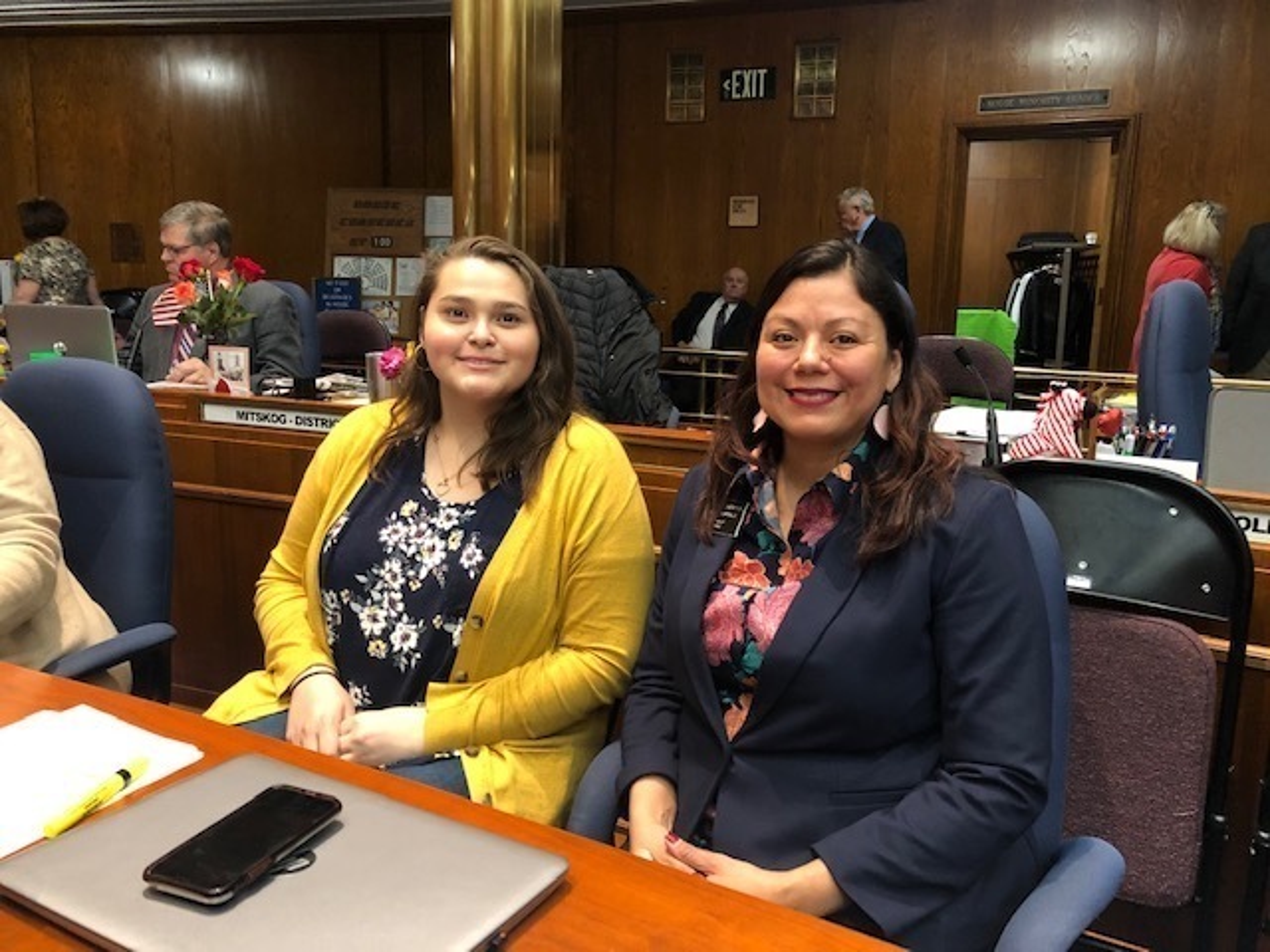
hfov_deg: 63.4
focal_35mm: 28
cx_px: 635
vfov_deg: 49.7
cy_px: 476
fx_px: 1027
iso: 100
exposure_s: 1/15
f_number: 1.8
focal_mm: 4
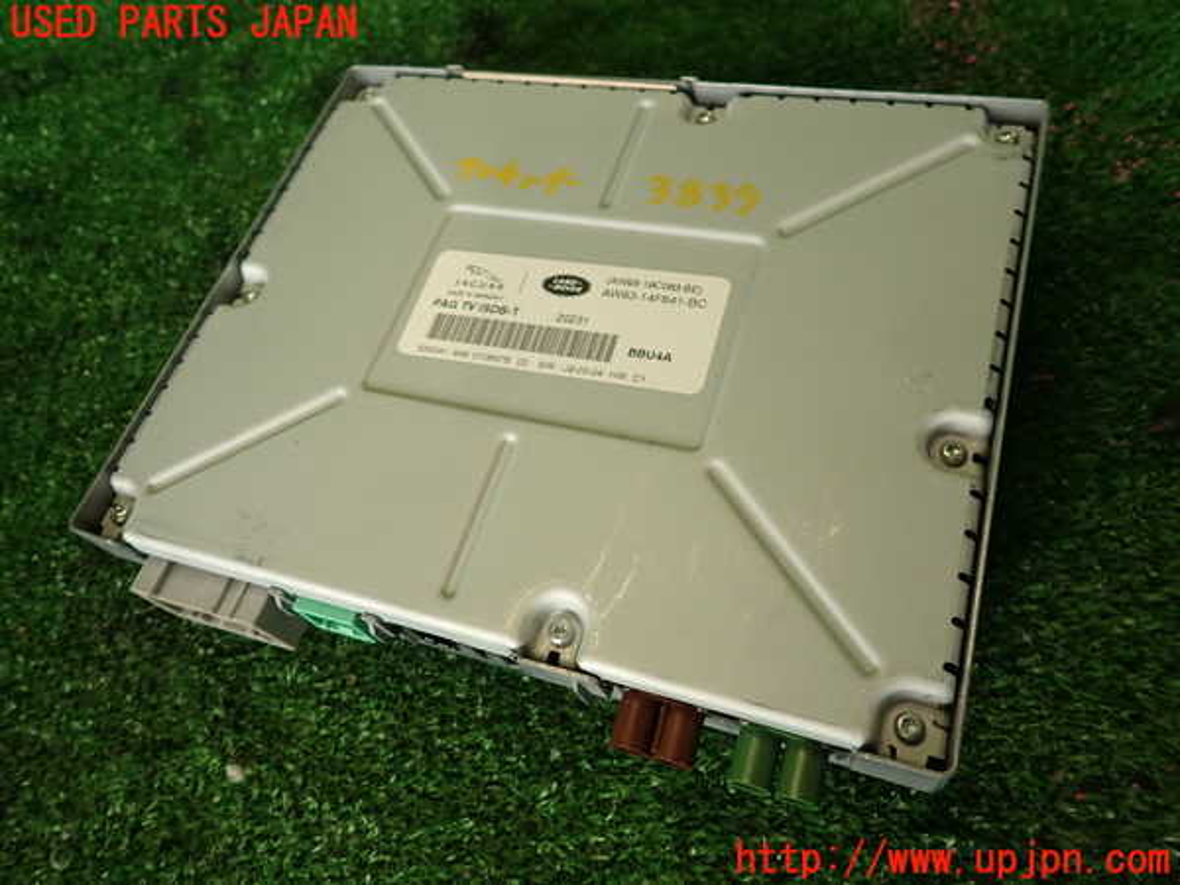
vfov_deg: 54.9
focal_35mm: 25
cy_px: 442
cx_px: 590
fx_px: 852
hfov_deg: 69.4
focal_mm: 4.5
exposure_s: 1/100
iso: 100
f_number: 2
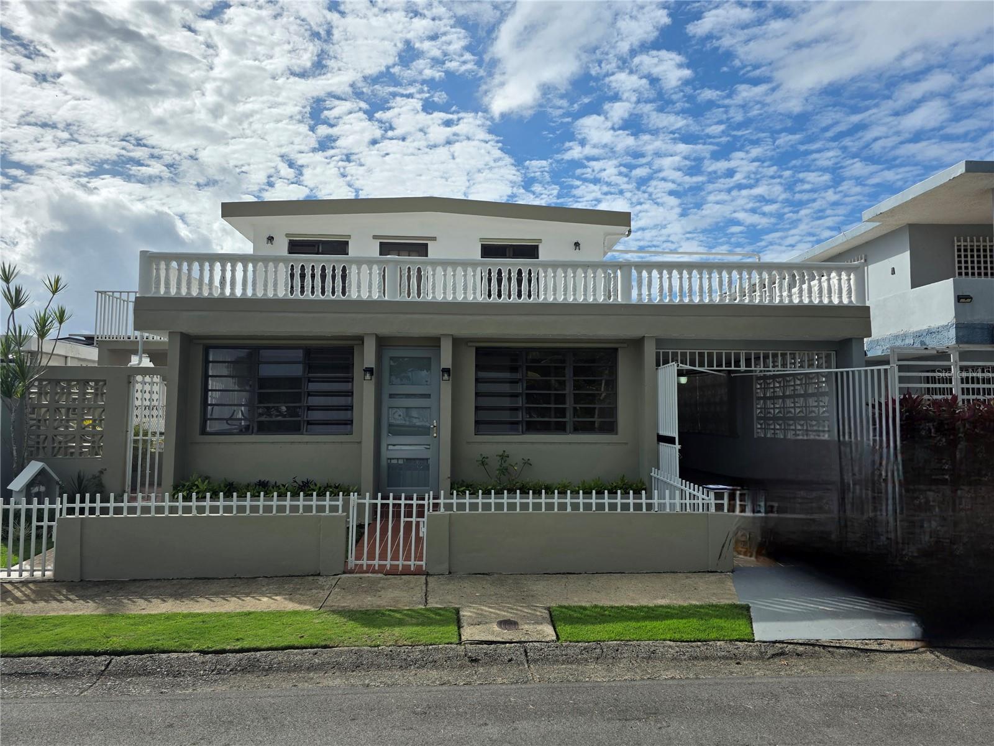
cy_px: 373
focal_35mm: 23
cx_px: 497
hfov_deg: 73.9
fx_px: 660
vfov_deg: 58.9
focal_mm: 6.3
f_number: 1.7
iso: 40
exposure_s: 1/10000
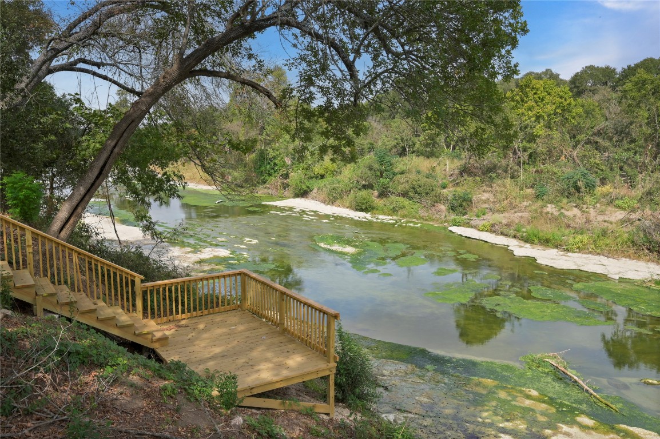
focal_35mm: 30
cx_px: 330
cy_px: 220
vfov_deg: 43.6
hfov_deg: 62.0
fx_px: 550
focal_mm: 30
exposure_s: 1/6400
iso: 800
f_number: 8
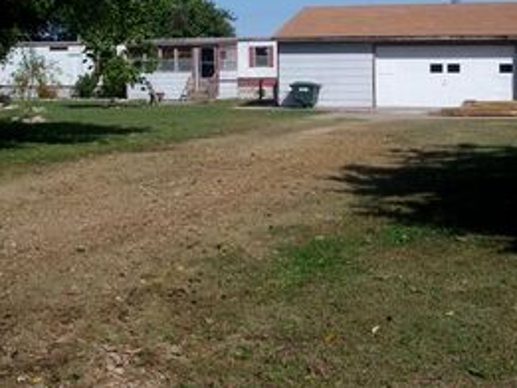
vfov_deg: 23.6
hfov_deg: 31.6
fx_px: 911
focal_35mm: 61
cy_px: 70
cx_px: 298
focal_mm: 7.8
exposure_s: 1/800
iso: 64
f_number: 4
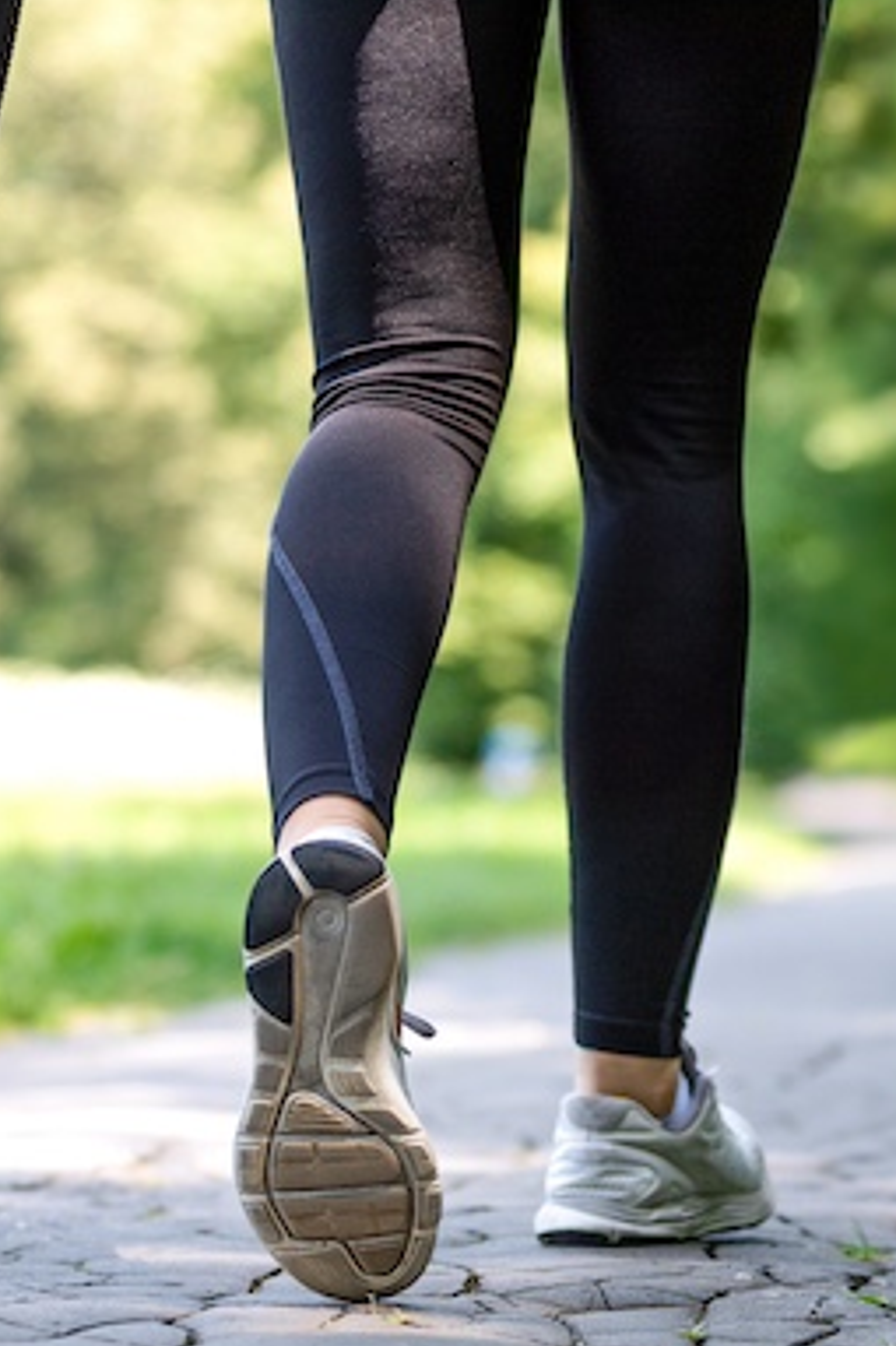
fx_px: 5605
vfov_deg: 13.7
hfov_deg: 9.1
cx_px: 422
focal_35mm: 150
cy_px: 810
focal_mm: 82
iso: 500
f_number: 2.8
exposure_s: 1/2500
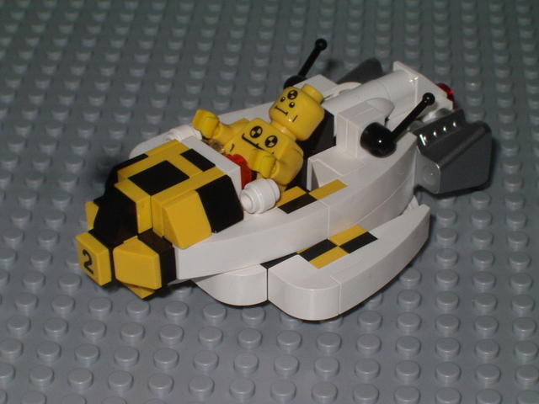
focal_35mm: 114
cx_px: 270
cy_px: 202
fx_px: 1775
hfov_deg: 17.3
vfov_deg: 13.0
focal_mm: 17.4
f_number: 9
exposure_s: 1/125
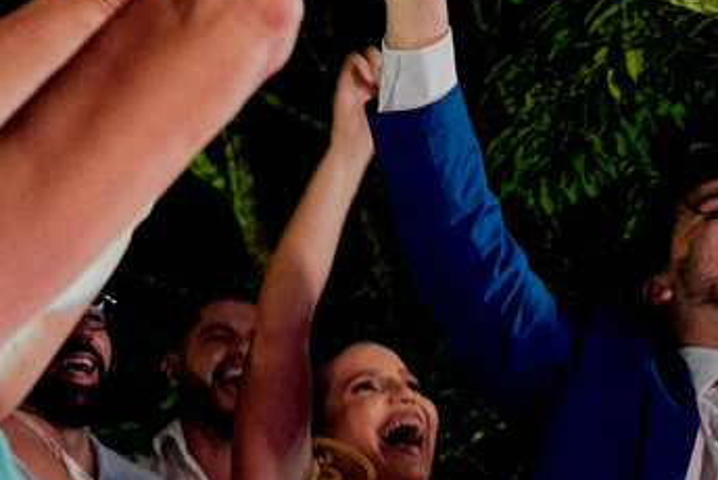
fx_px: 2435
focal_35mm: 122
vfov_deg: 11.0
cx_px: 785
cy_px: 606
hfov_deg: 16.3
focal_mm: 35
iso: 3200
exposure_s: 1/200
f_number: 5
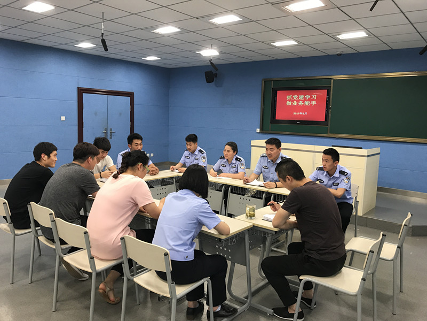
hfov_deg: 63.4
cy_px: 160
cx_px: 214
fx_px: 345
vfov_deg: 49.7
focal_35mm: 28
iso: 32
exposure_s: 1/50
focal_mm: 3.99
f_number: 1.8
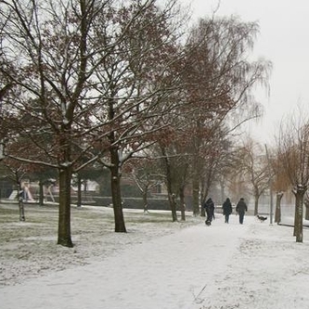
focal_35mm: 51
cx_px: 254
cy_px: 181
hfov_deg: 32.3
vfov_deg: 33.3
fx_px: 515
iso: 80
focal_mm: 5.7
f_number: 2.9
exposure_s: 1/60
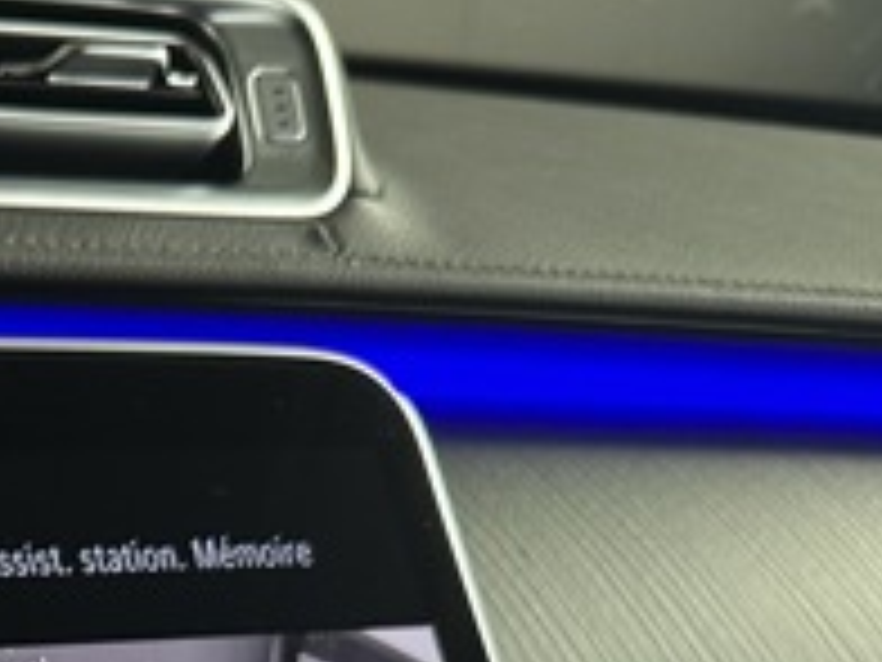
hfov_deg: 18.6
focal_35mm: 98
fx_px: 2497
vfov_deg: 13.1
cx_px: -270
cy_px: 1306
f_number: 1.78
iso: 200
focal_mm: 6.86
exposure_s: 1/54
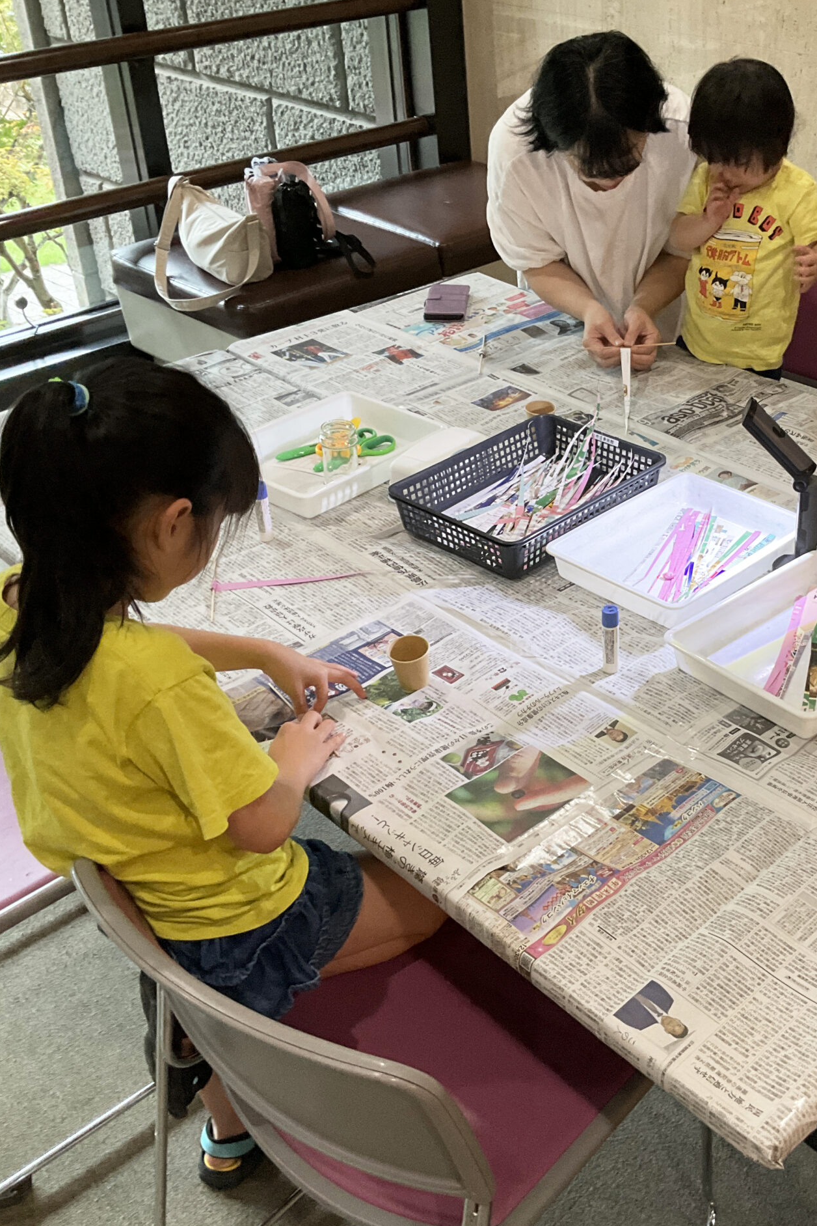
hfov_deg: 32.0
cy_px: 613
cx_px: 621
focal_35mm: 41
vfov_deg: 47.4
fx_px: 1395
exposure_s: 1/60
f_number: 1.8
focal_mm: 3
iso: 160
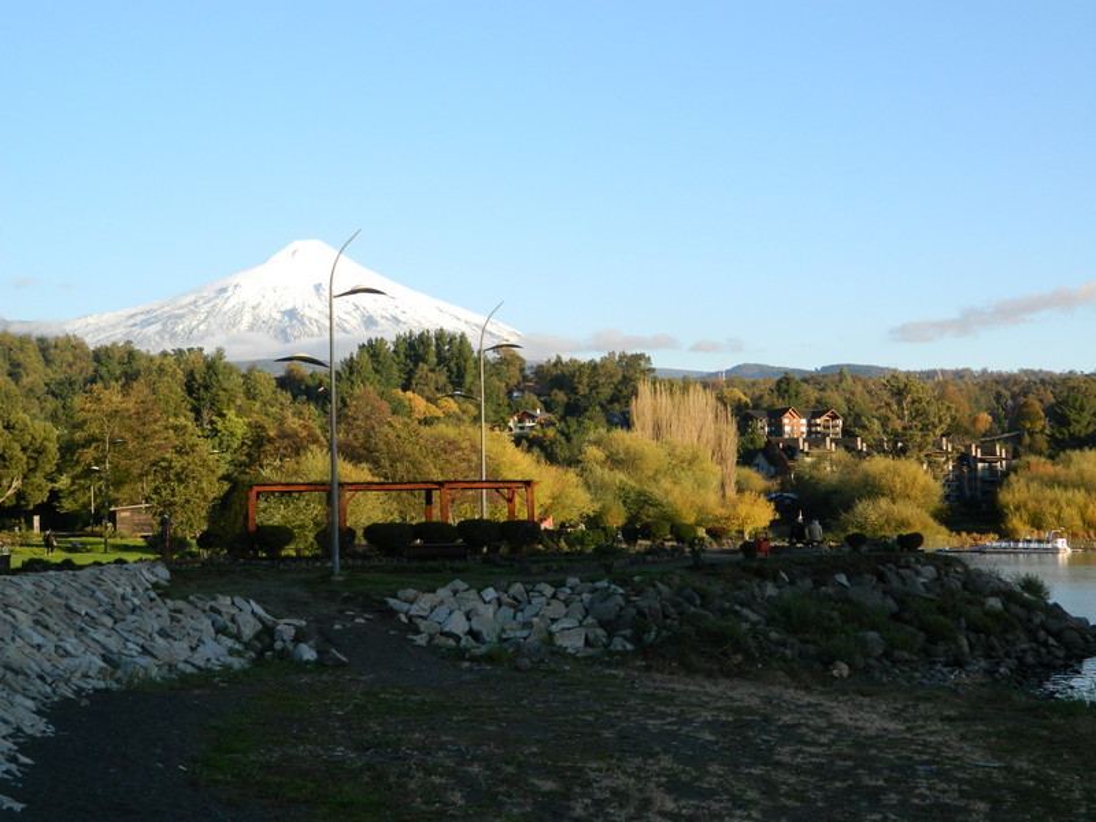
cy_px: 411
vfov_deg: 25.7
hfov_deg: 33.8
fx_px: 1805
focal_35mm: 57
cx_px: 548
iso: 110
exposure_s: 1/400
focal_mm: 10.2
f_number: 3.8
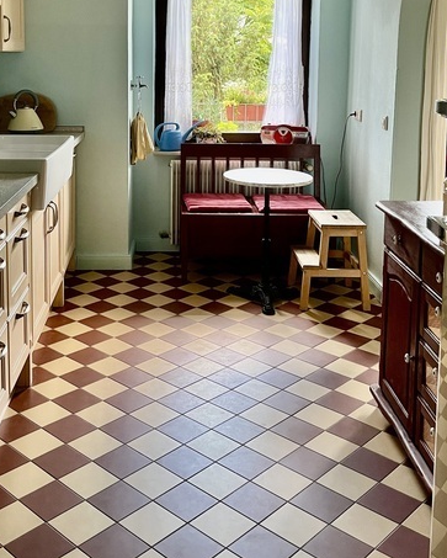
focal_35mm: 43
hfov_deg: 34.7
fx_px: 710
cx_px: 161
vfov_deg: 41.4
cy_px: 129
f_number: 1.6
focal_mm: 5.1
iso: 125
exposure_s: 1/89
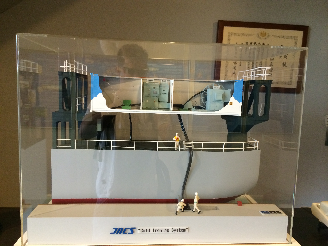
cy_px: 123
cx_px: 164
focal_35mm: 30
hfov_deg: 60.0
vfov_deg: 46.8
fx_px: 284
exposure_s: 1/30
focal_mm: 4.12
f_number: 2.2
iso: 250
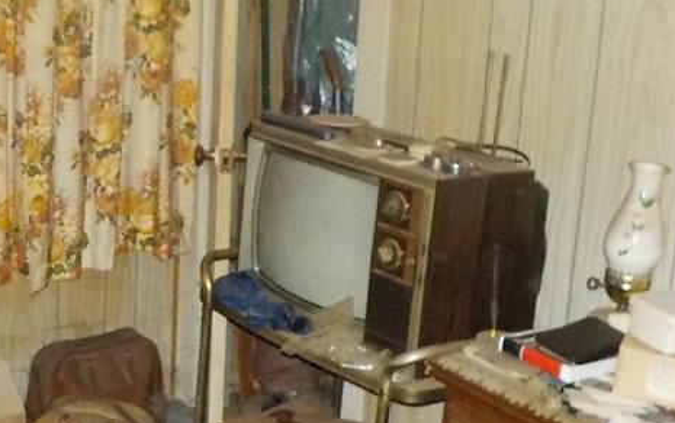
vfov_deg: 18.6
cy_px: 209
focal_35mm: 70
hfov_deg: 28.2
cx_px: 64
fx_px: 1288
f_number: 3.3
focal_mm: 4.1
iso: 800
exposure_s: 1/4
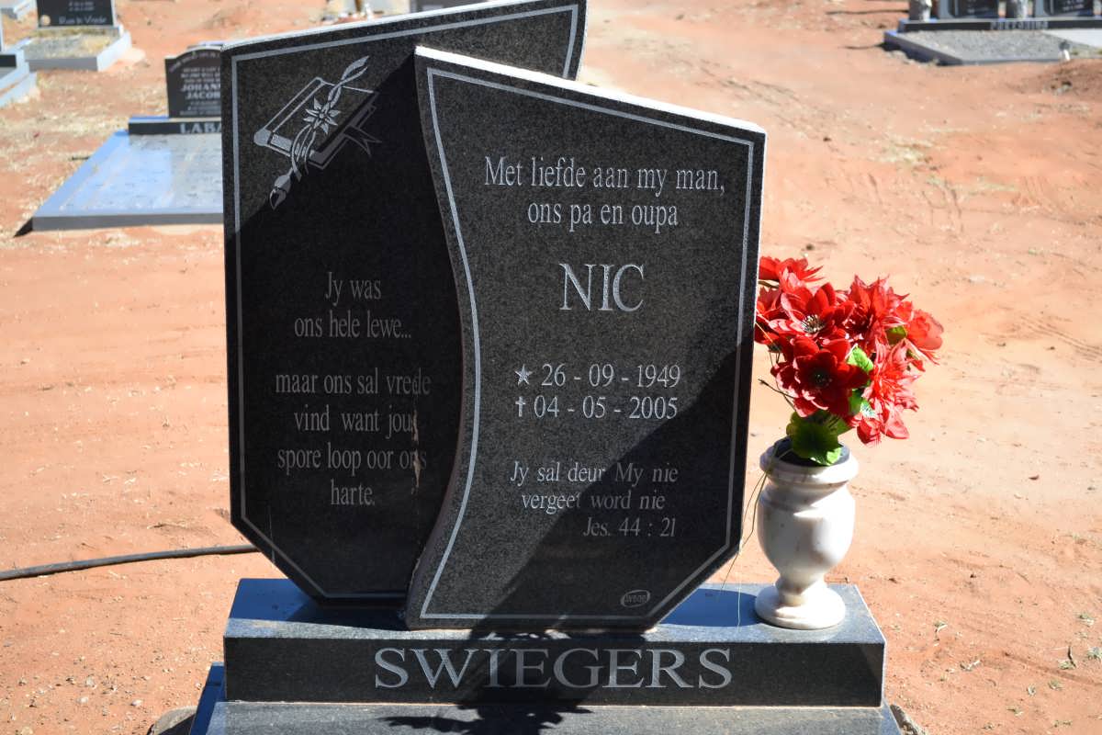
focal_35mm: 57
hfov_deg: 35.1
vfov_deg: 23.8
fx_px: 1745
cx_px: 551
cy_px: 368
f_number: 5.6
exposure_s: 1/125
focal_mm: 38
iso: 200
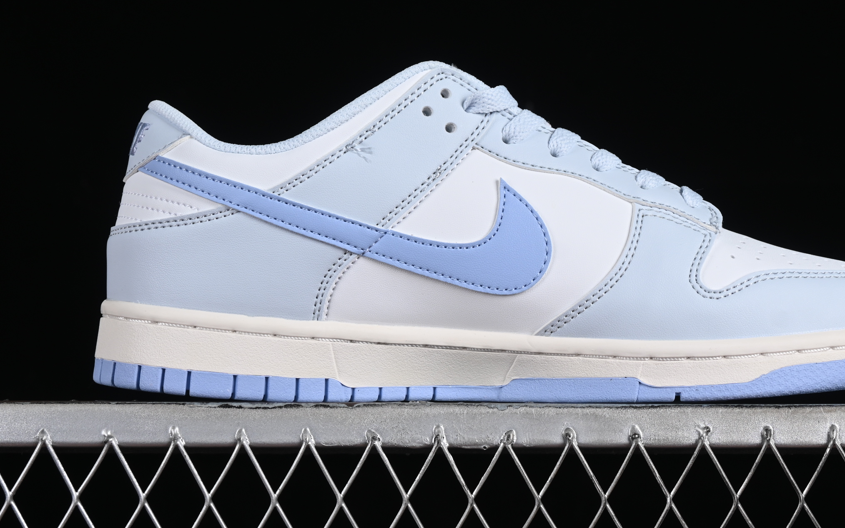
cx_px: 500
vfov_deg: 12.4
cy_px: 168
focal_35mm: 105
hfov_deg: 19.8
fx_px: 2418
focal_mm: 50
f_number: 8
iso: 160
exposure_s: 1/80
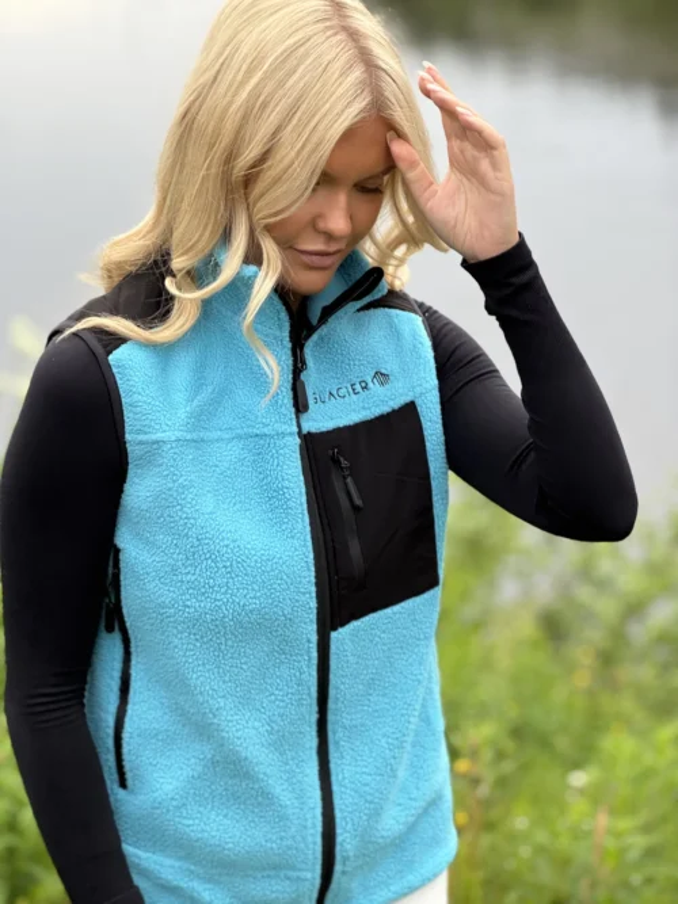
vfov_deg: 25.3
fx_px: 2012
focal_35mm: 77
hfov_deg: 19.1
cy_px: 452
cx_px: 339
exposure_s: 1/99
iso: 64
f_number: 2.8
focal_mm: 9
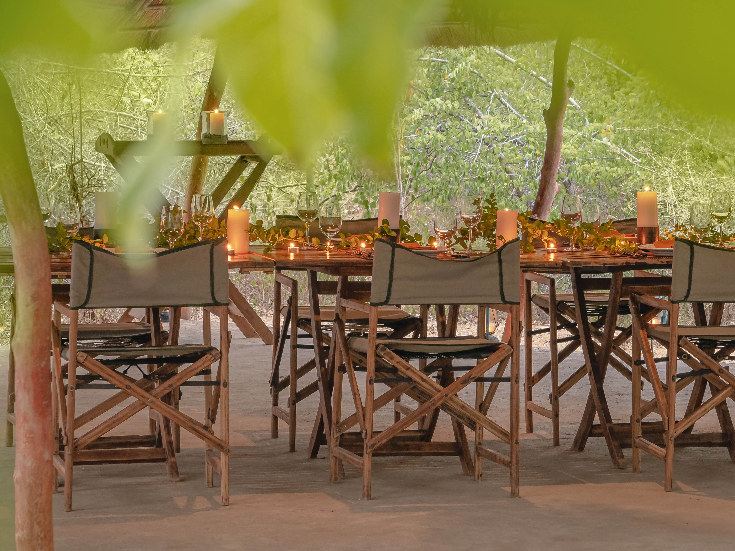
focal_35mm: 130
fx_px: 2760
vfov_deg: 11.4
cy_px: 204
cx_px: 532
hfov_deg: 15.1
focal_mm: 70
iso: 200
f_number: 10
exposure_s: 1/2.5
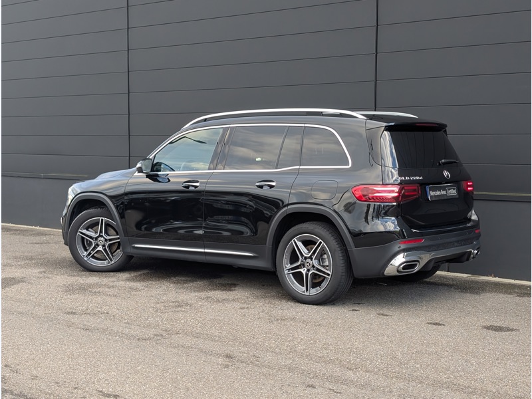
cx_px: 266
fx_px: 753
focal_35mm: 49
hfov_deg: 38.9
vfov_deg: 29.7
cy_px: 200
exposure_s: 1/741
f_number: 1.68
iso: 203
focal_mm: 6.9
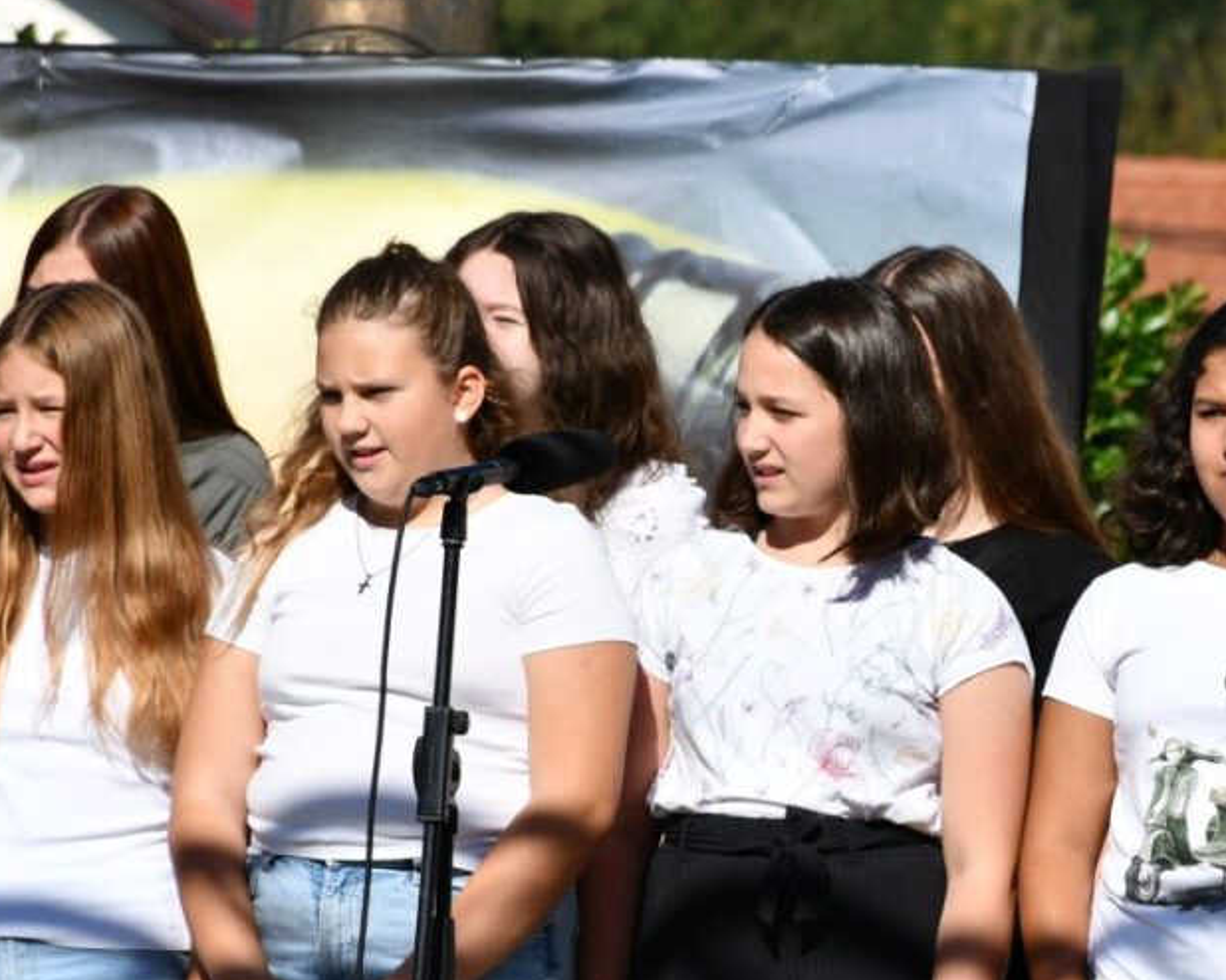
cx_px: 861
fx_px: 14582
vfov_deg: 3.8
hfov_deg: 4.8
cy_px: 744
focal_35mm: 402
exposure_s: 1/500
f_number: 8
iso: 110
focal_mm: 140
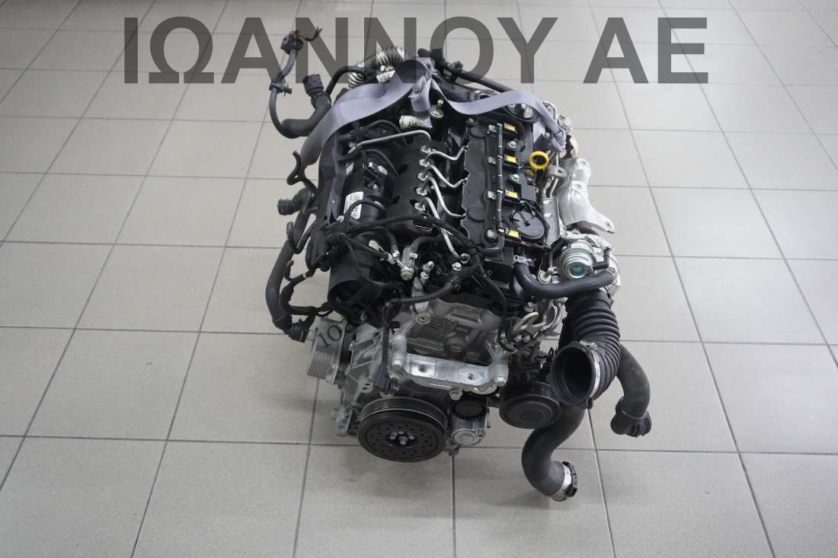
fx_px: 698
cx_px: 419
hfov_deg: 61.9
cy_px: 279
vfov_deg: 43.6
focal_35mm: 30
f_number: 4
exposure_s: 1/160
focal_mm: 20
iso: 6400
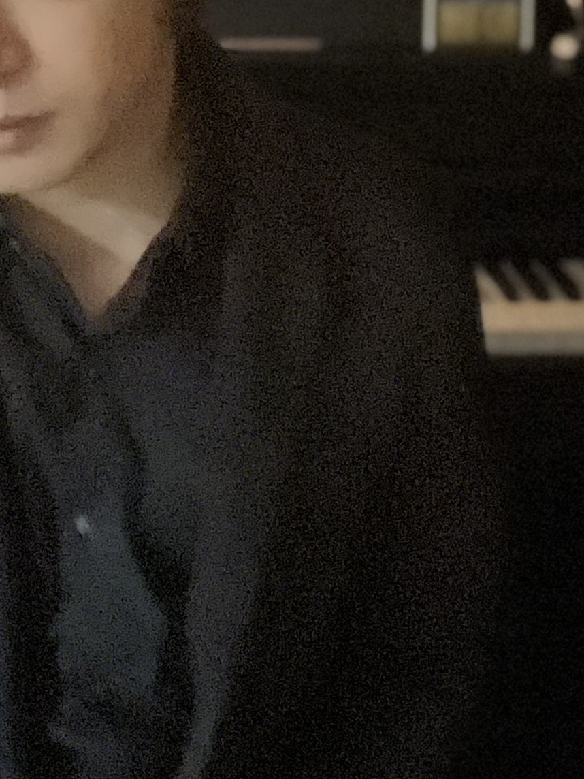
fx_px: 1822
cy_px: 395
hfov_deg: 17.9
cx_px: 62
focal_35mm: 81
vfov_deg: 24.1
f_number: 2.2
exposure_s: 1/14
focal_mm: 2.71
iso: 2000
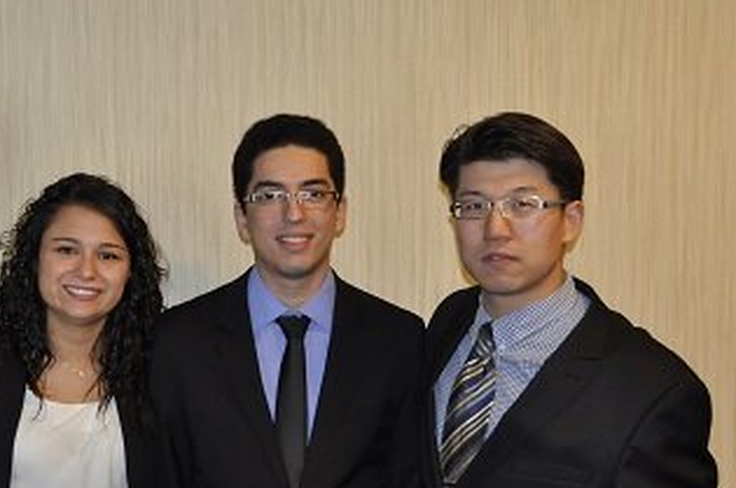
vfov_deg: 16.7
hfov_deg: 24.8
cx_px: 196
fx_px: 1653
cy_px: 385
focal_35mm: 81
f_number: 4.2
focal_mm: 34
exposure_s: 1/60
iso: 800
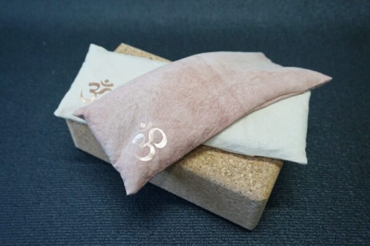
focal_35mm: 36
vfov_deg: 36.8
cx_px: 185
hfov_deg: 53.2
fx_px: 370
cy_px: 123
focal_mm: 24
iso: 1600
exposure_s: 1/160
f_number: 4.5
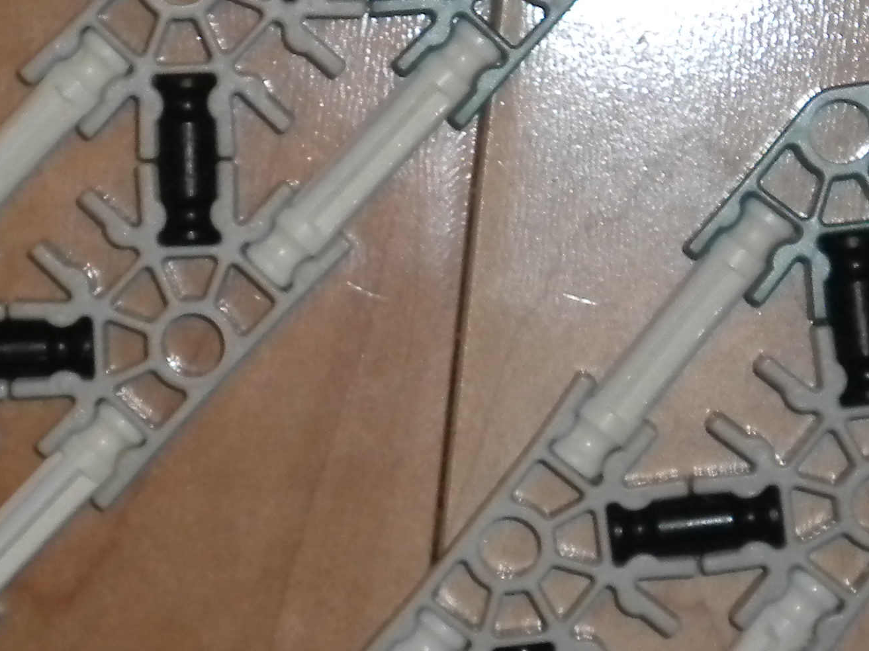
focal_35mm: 189
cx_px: 320
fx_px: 4743
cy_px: 370
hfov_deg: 10.5
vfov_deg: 7.9
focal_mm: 12.3
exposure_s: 1/60
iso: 400
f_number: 4.6
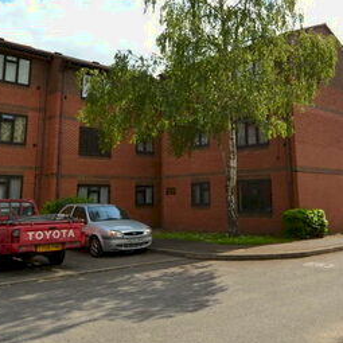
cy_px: 114
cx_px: 192
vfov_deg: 46.5
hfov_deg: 47.1
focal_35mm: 35
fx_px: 392
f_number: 8
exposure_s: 1/200
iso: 100
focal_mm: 10
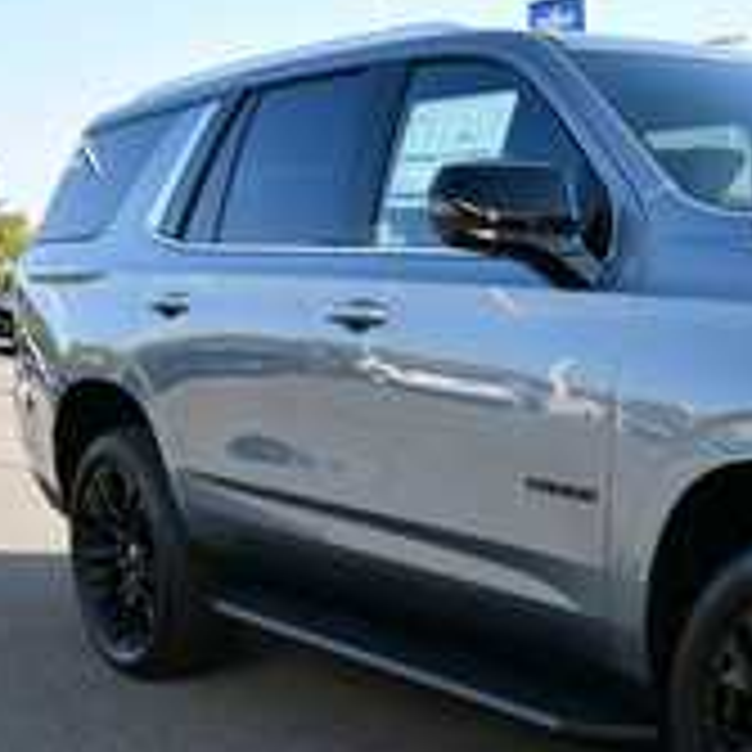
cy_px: 498
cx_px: 802
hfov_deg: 26.2
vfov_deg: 28.0
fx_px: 1499
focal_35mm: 61
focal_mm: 20
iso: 200
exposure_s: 1/250
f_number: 6.3
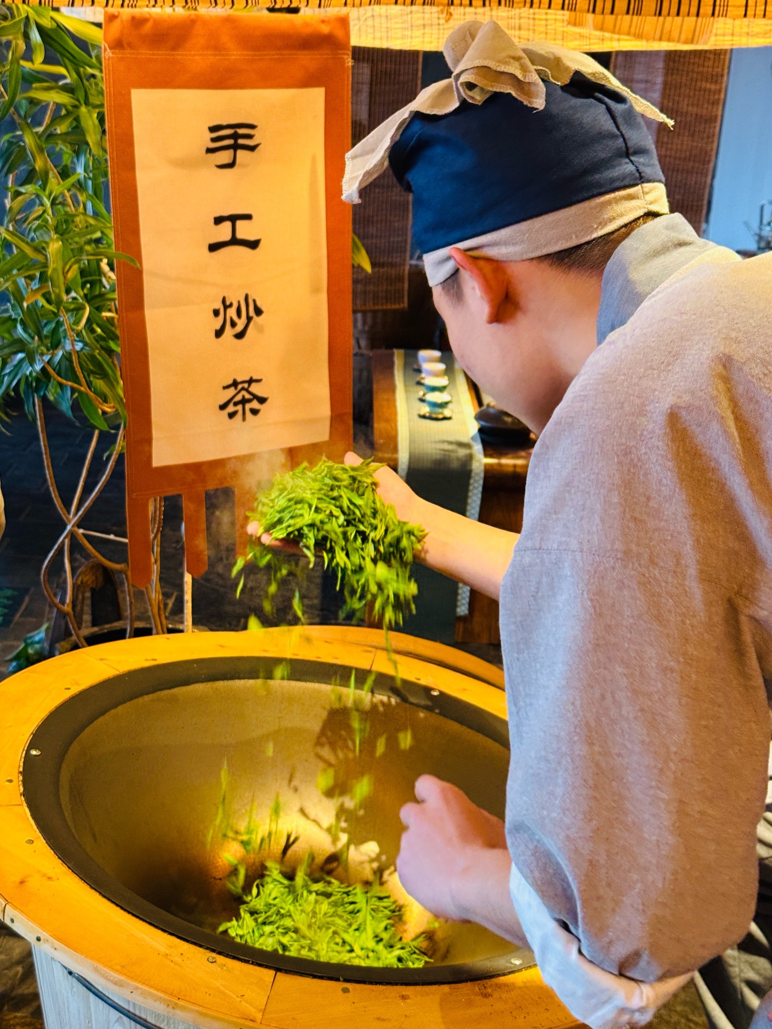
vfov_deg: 38.9
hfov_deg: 29.7
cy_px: 521
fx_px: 1457
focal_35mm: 49
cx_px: 393
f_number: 1.78
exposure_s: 1/33
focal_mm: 6.76
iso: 250
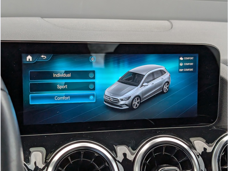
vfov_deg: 29.7
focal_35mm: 49
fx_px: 323
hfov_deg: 38.9
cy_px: 86
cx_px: 114
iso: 166
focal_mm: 6.9
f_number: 1.68
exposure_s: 1/335
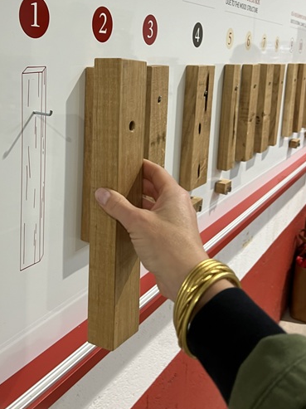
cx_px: 114
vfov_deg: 47.6
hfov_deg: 37.4
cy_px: 114
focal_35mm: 38
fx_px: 448
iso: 80
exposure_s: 1/50
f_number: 1.5
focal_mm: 5.7
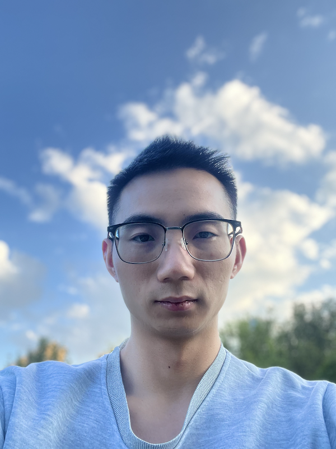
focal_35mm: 30
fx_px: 388
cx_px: 168
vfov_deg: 60.0
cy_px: 224
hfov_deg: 46.8
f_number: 2.2
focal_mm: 2.71
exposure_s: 1/158
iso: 32
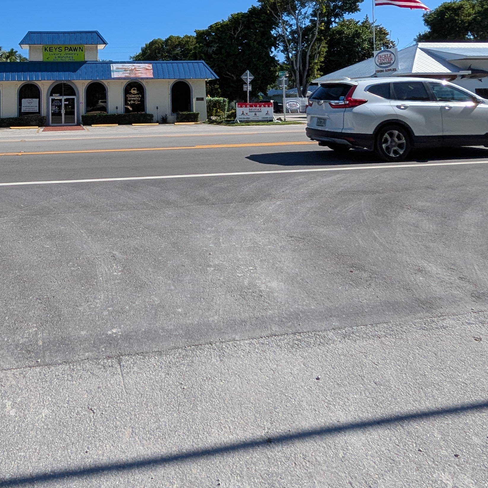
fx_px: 447
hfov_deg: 54.9
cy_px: 59
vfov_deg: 51.4
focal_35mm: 28
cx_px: 128
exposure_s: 1/1366
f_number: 2.2
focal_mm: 1.54
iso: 29
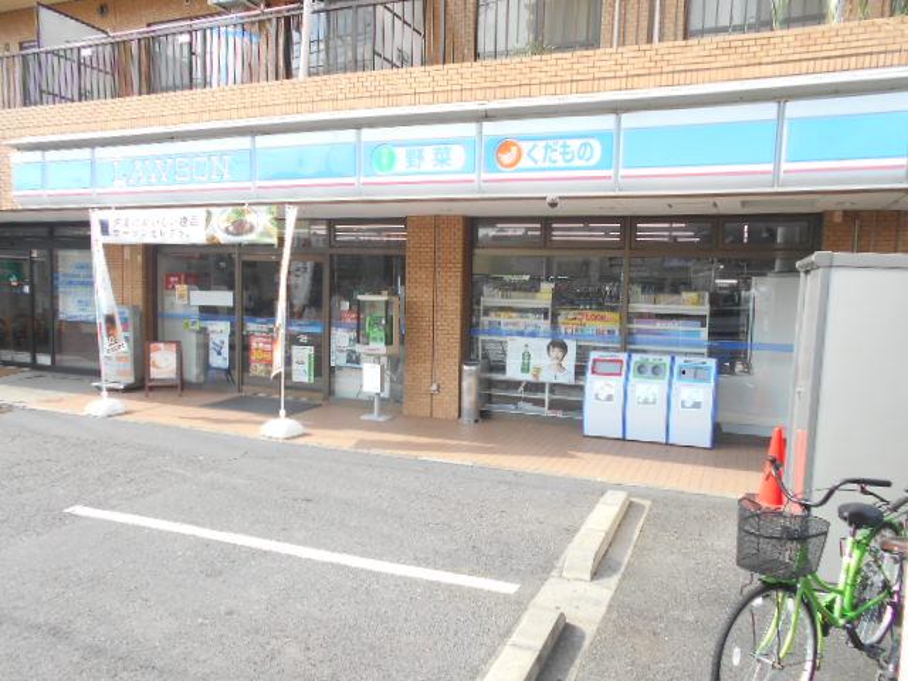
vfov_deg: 53.1
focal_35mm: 26
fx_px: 682
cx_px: 454
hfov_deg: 67.3
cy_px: 340
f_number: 3.2
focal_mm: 4.6
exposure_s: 1/200
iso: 80
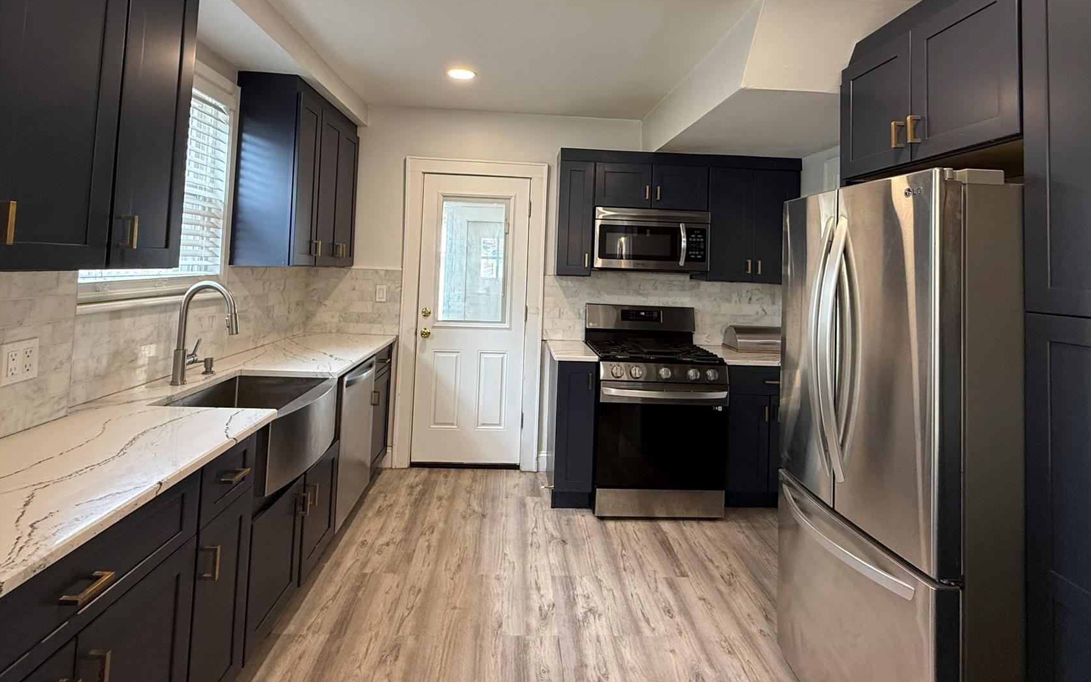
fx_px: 535
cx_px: 545
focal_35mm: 18
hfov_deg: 91.1
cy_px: 240
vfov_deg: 63.7
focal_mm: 2.22
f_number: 2.2
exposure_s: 1/120
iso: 200
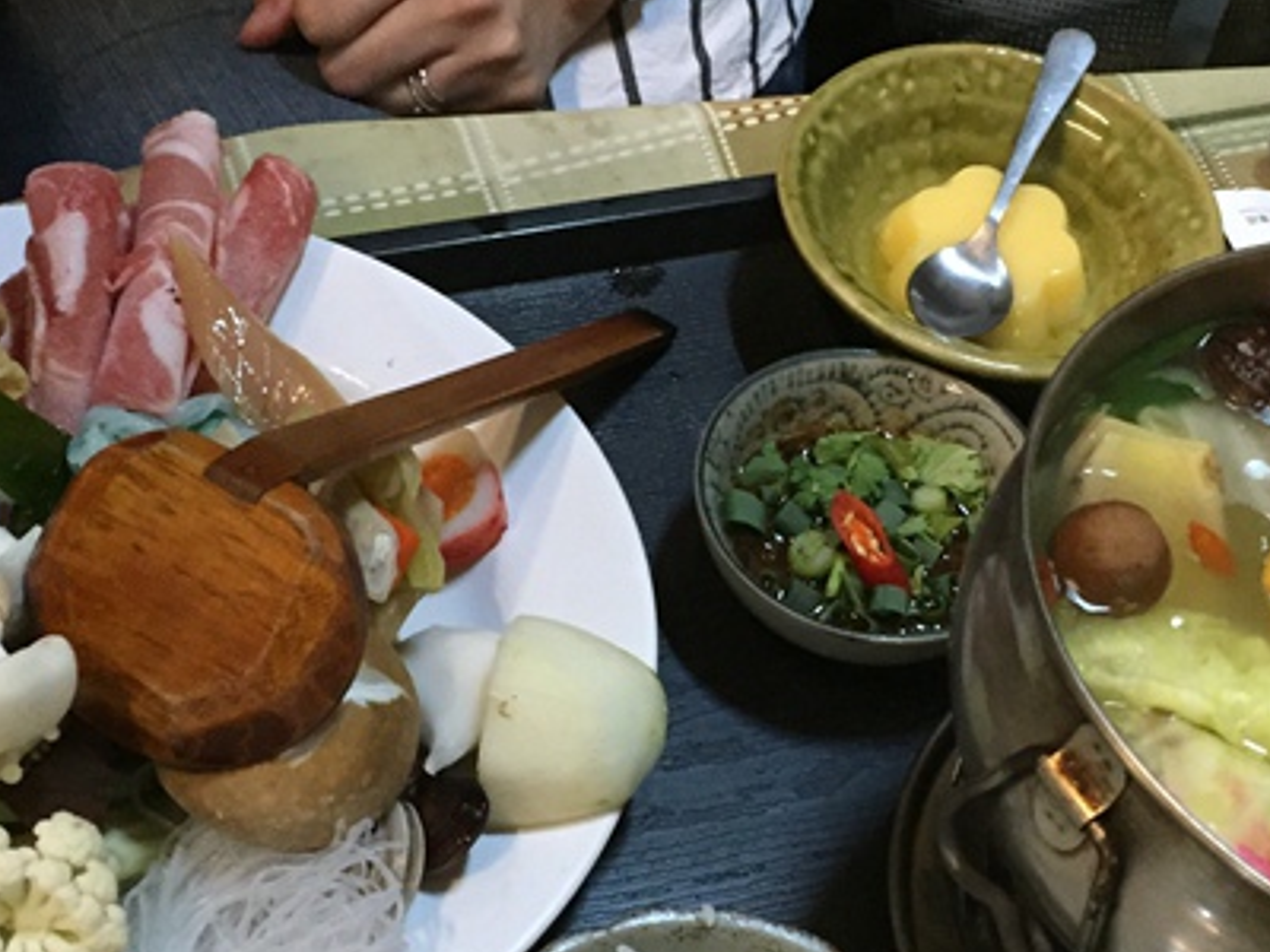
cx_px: 698
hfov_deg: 33.2
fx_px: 2128
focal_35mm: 58
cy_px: 578
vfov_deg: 25.2
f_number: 2.2
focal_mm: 4.15
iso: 250
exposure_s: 1/15
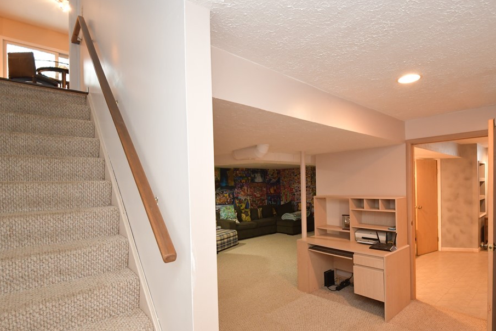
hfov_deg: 89.4
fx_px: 248
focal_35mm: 18
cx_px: 286
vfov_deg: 67.1
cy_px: 187
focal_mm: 10
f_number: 4
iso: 1400
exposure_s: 1/30
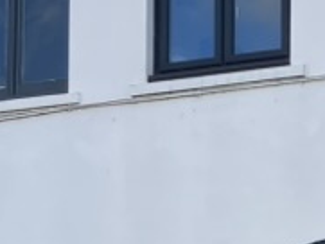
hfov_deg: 12.4
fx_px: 1484
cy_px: 337
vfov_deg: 9.2
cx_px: 312
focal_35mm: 158
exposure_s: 1/714
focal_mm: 3.99
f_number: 1.8
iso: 32
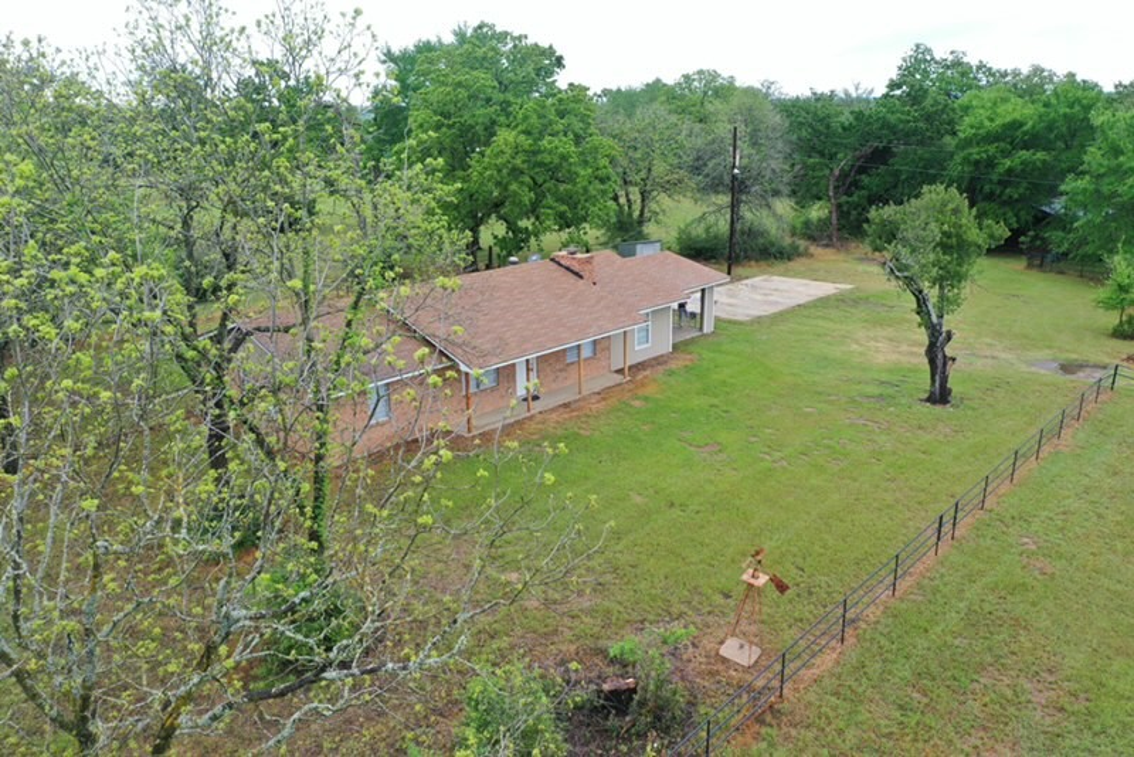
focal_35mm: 28
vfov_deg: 46.4
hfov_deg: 65.5
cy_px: 378
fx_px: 882
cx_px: 567
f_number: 4
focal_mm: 10.26
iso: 100
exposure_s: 1/100
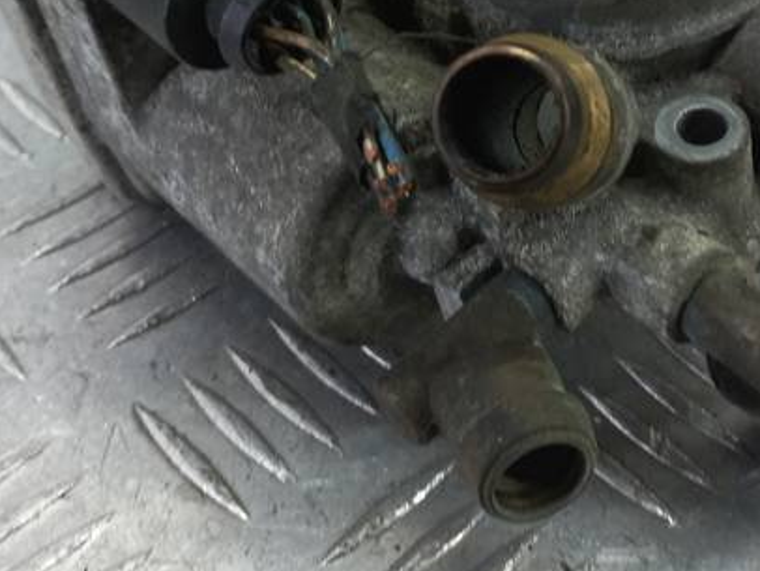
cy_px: 19
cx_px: 477
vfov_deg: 22.5
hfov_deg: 30.6
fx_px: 1384
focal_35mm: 63
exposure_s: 1/50
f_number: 1.8
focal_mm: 4.6
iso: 80
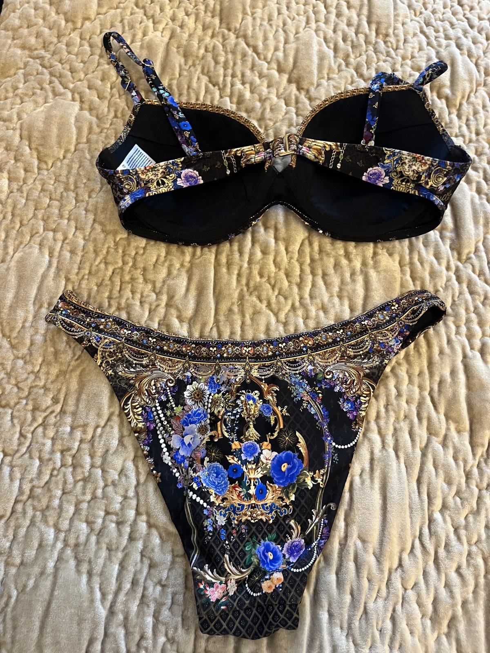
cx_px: 245
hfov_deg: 53.1
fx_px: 491
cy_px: 326
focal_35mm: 26
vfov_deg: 67.3
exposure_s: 1/50
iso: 320
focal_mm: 5.1
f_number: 1.6
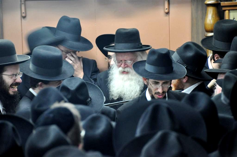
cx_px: 118
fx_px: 1972
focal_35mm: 300
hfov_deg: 6.9
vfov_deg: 4.6
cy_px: 78
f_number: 5.6
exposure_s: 1/25
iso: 1600
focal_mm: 200
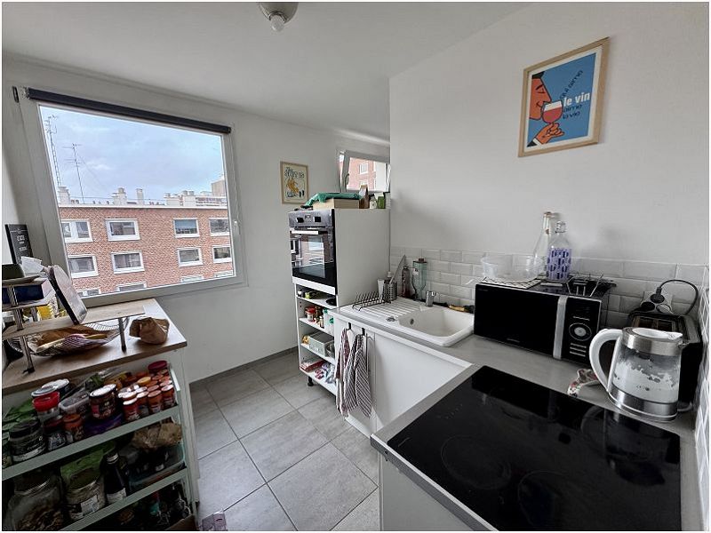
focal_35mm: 14
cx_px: 356
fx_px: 288
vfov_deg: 85.7
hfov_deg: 102.1
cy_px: 266
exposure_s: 1/100
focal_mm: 2.22
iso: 250
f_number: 2.2
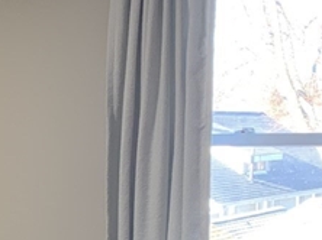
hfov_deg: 15.8
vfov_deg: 12.1
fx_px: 1115
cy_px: 278
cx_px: -65
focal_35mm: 120
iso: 50
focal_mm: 4.25
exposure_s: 1/60
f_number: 1.8
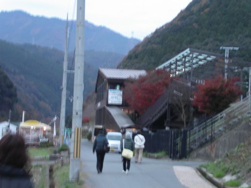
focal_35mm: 114
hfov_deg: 17.3
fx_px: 826
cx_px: 126
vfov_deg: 13.0
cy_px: 94
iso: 200
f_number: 4.7
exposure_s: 1/10
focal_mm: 23.4
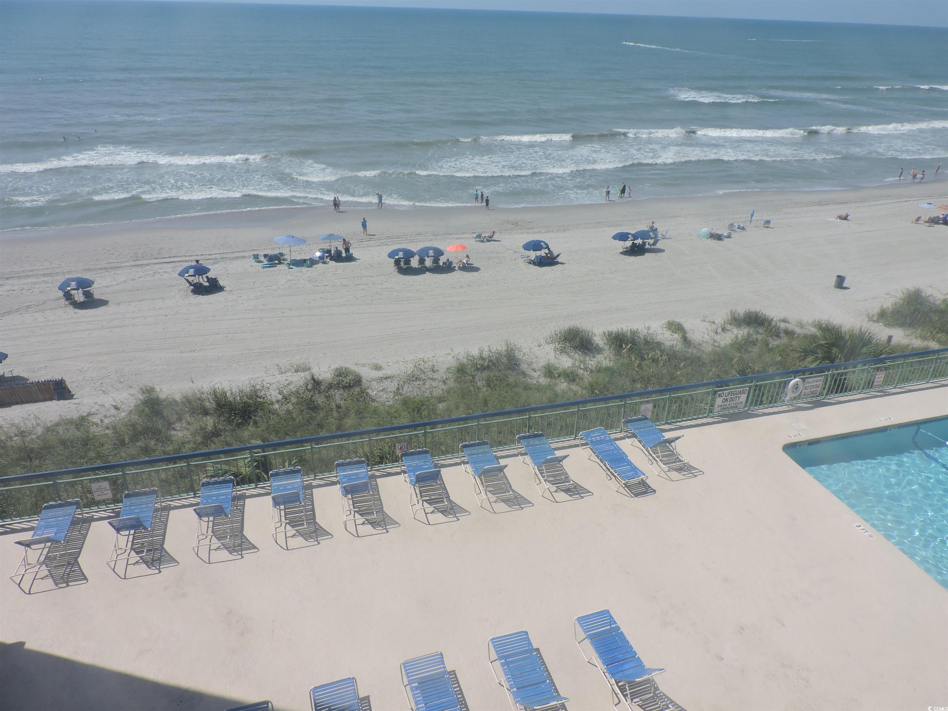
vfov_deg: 56.8
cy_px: 356
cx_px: 474
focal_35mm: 24
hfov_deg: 71.6
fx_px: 657
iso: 100
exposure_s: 1/1250
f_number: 4.2
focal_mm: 4.3
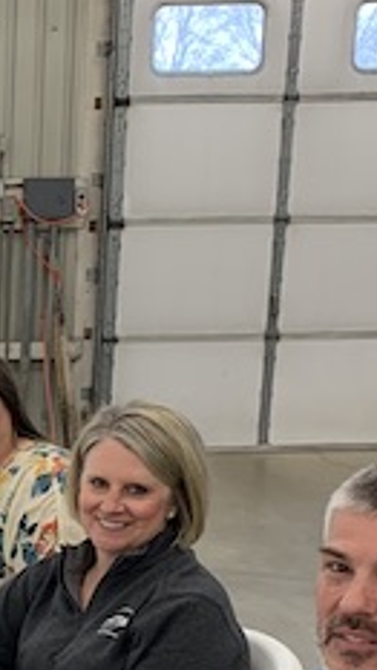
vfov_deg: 23.0
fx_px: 1582
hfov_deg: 12.7
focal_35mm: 89
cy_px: 657
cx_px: -233
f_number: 1.8
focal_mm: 4.25
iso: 64
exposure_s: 1/60
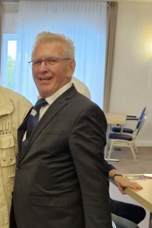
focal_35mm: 33
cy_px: 114
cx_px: 19
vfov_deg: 57.2
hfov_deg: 37.7
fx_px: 209
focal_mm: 5.54
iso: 640
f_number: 1.8
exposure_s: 1/100
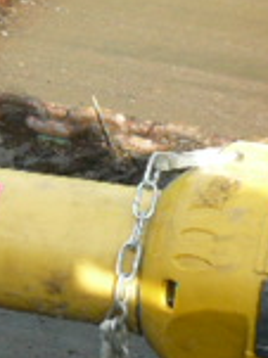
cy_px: 178
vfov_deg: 12.9
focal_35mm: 153
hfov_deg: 9.4
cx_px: -123
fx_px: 1582
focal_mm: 6
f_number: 4
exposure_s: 1/125
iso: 100
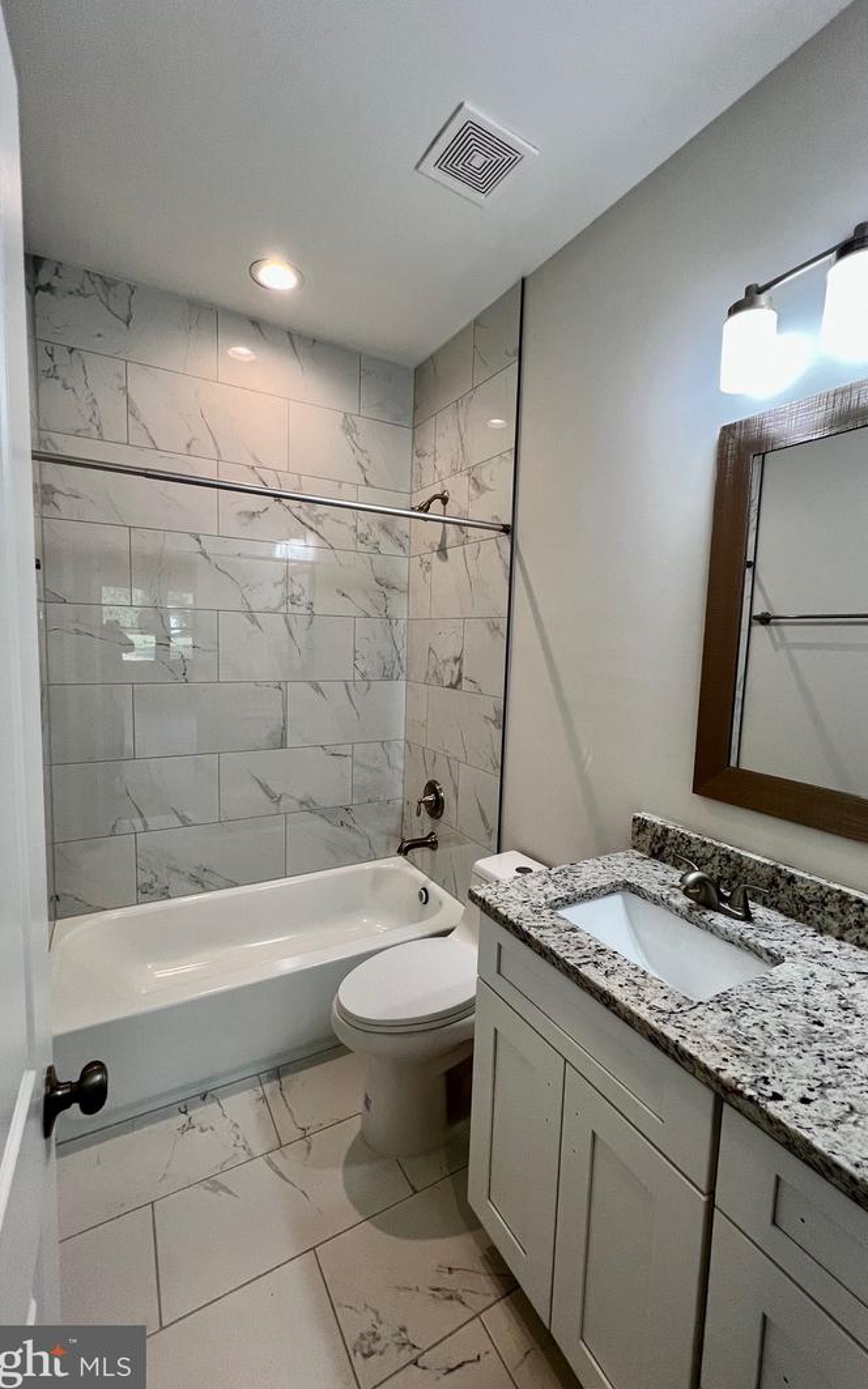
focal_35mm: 14
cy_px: 695
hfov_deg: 78.6
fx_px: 530
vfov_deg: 105.3
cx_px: 446
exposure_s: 1/120
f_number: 1.8
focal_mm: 1.57
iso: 100
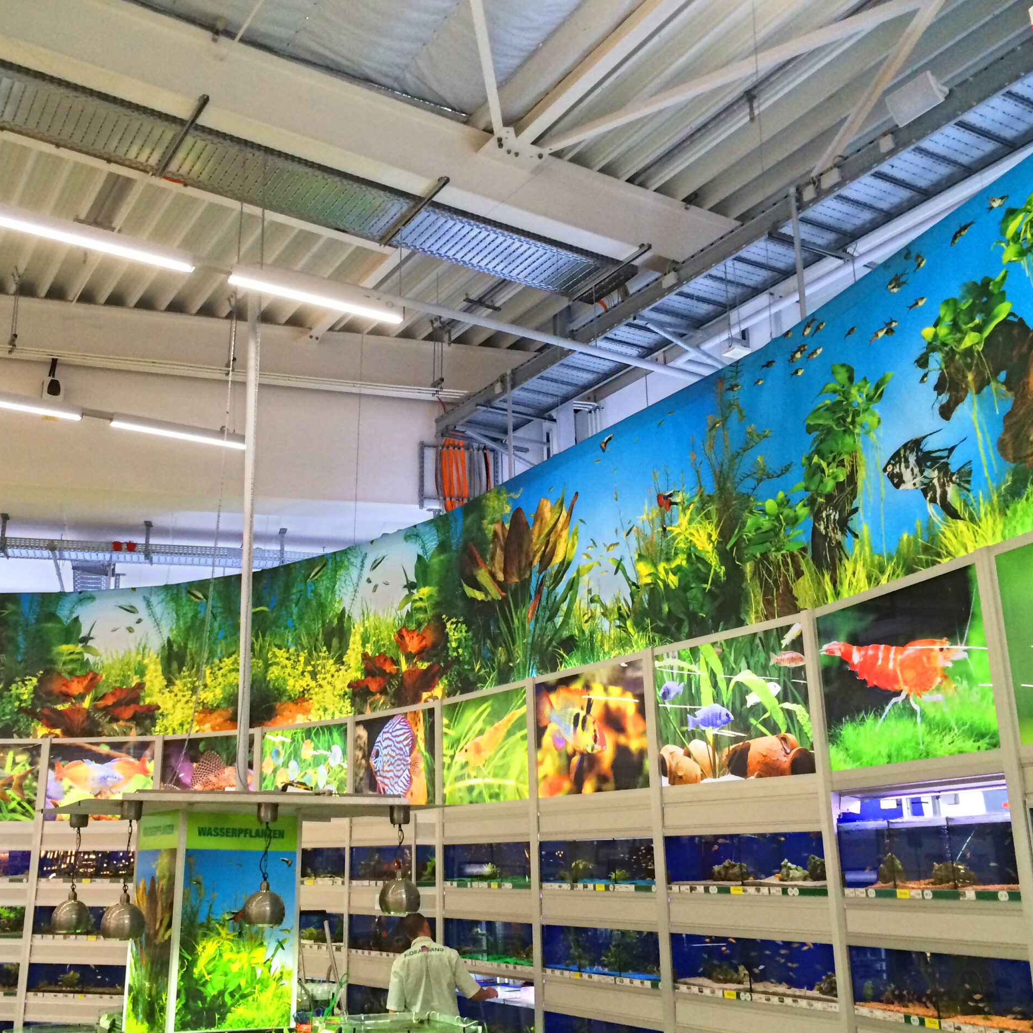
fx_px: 1215
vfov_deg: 46.0
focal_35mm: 36
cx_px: 379
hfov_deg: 45.6
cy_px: 523
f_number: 2.2
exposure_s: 1/30
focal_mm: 4.12
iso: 50
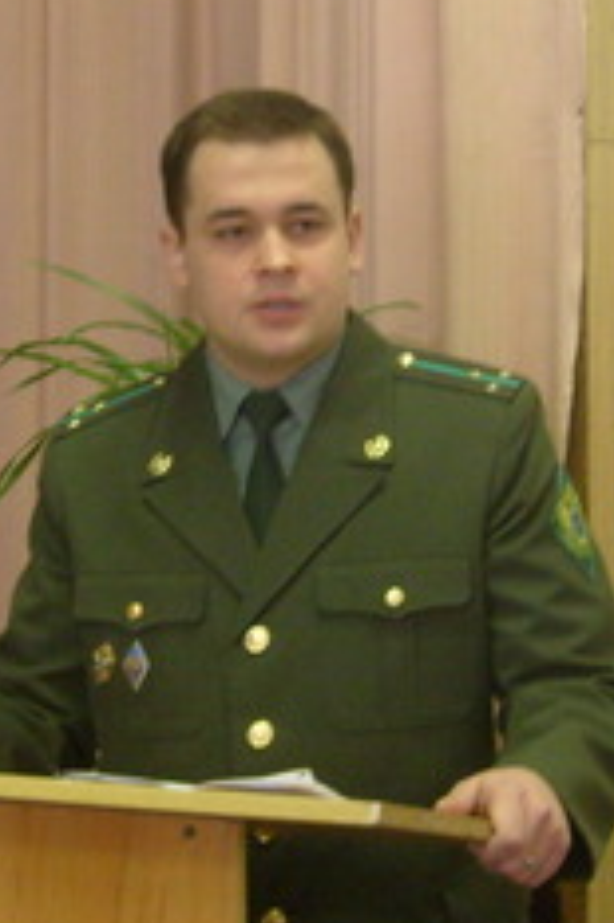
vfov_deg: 20.4
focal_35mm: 100
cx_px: 301
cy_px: 444
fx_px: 2562
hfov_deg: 13.7
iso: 200
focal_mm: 5.8
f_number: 2.8
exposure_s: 1/8
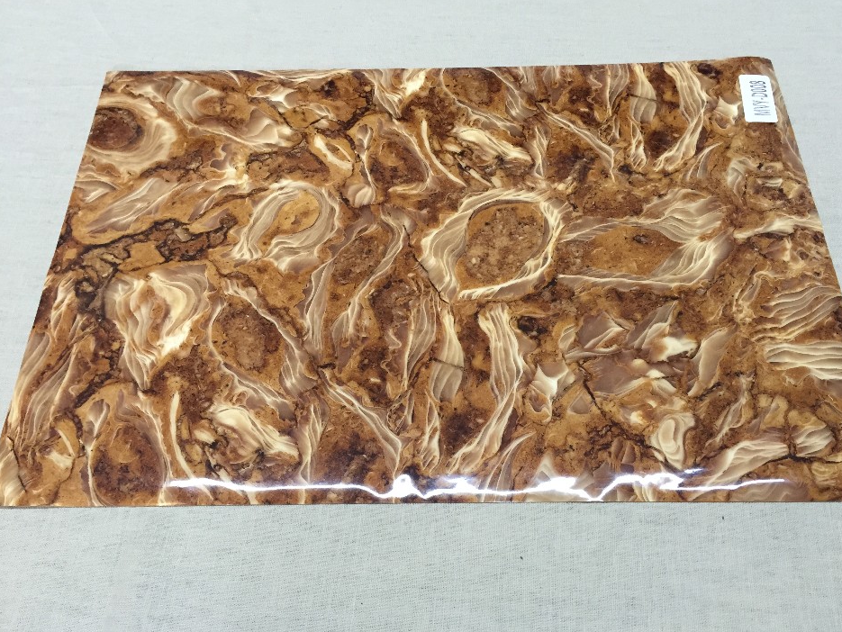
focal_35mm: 31
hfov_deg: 58.3
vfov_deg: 45.5
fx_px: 754
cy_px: 314
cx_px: 447
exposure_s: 1/33
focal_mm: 4.15
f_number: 2.2
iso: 200
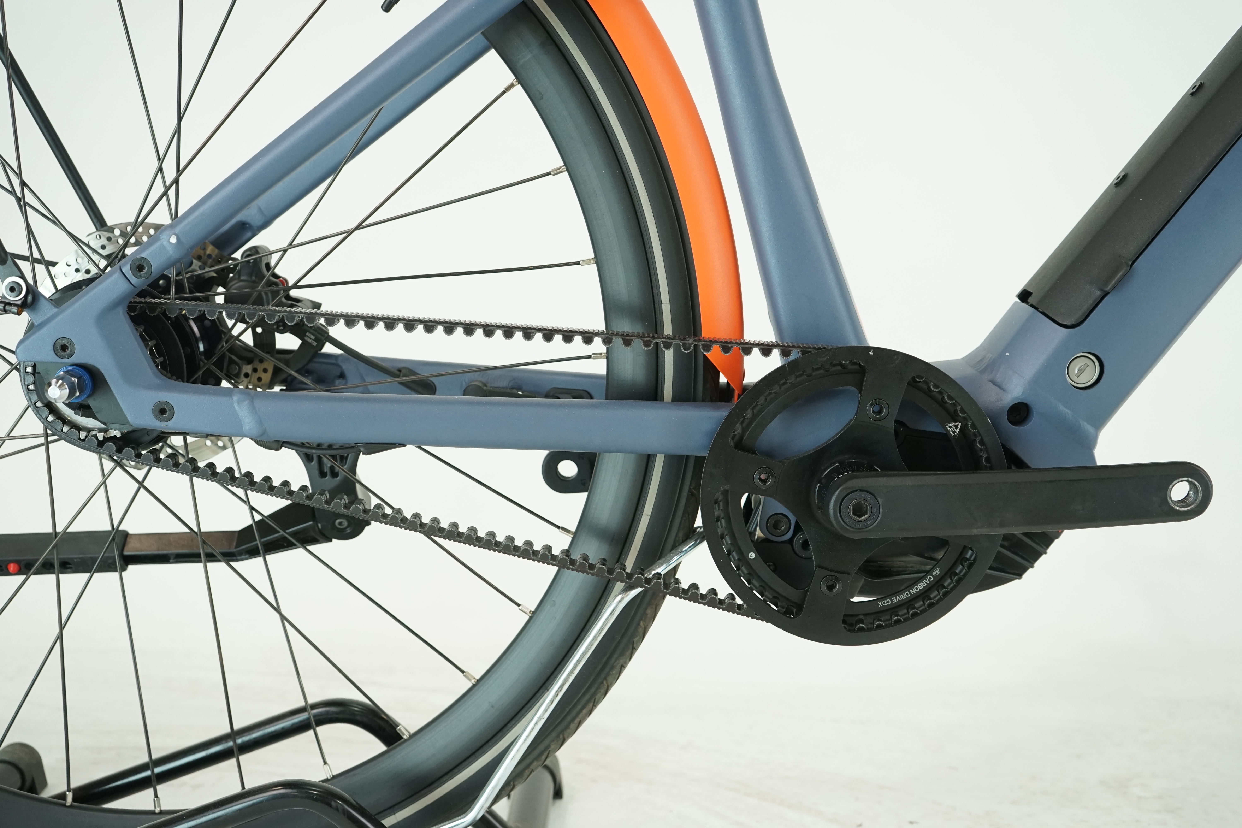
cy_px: 414
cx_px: 621
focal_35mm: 41
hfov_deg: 47.4
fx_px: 1414
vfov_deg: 32.6
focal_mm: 41
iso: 1600
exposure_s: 1/200
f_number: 5.6
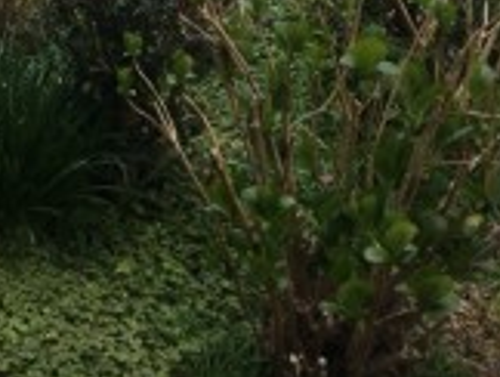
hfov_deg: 24.6
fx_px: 1114
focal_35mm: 77
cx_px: 49
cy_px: -119
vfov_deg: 17.9
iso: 25
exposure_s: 1/739
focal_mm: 4.15
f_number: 2.2
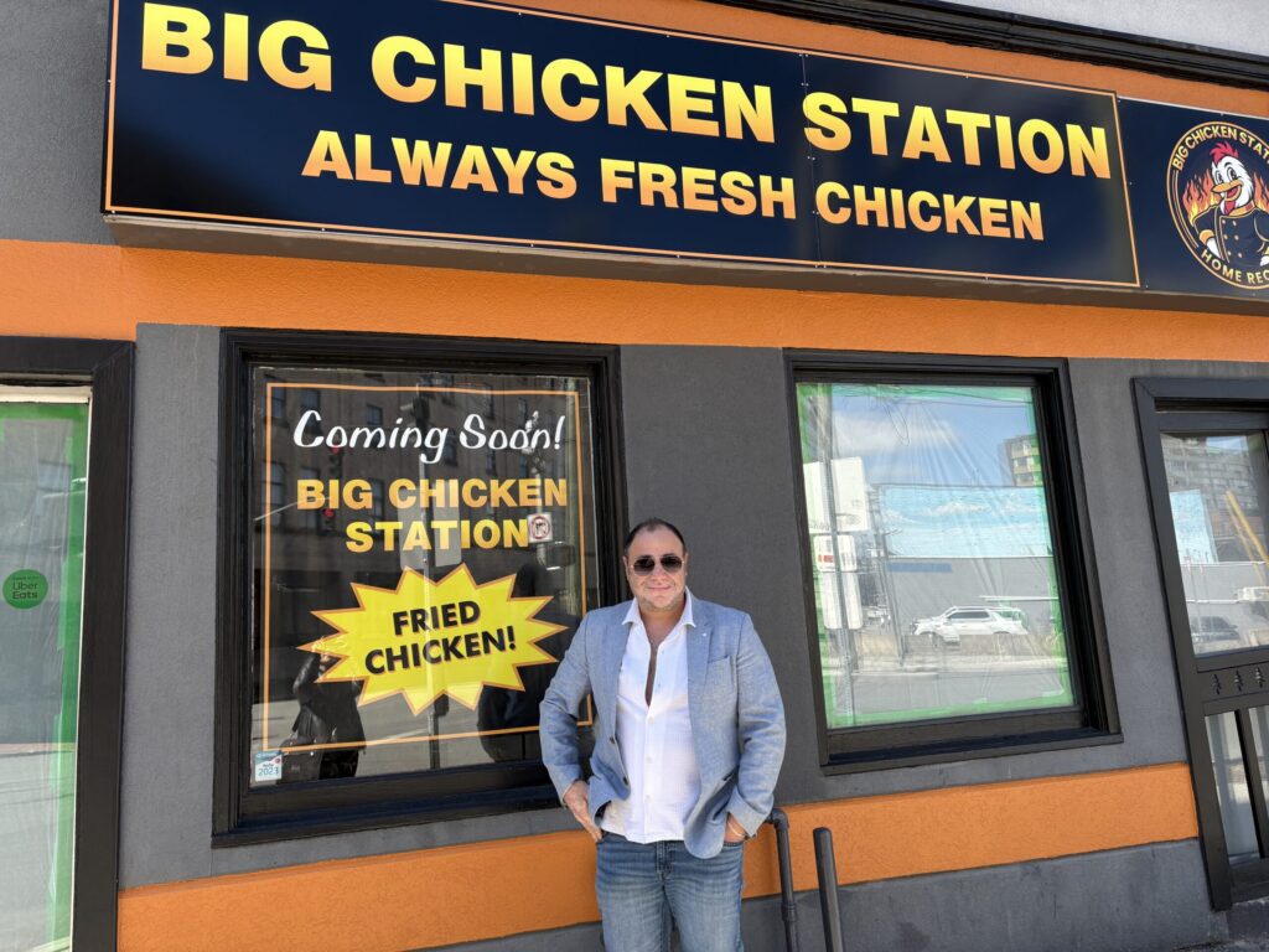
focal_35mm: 26
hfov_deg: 67.3
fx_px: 953
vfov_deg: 53.1
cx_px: 634
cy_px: 476
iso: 50
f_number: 1.6
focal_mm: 5.96
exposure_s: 1/667
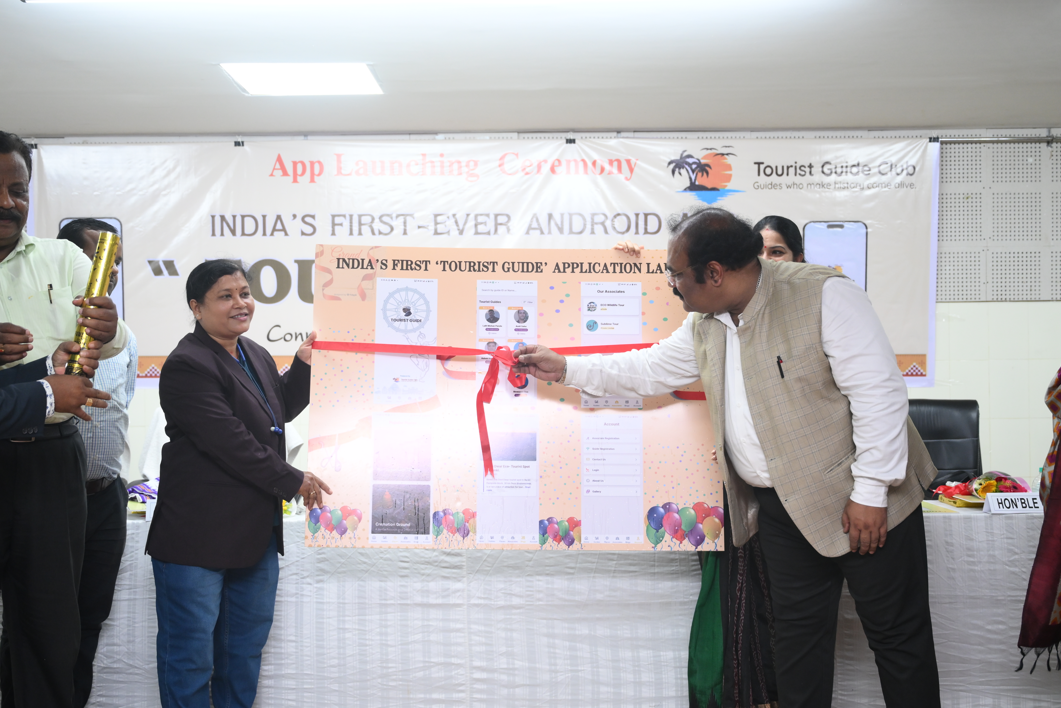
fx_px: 1267
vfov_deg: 31.2
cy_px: 353
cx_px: 527
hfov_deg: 45.4
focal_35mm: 43
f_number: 4
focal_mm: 42
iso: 2000
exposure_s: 1/160
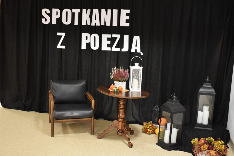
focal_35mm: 40
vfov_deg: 33.0
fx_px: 263
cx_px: 117
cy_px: 78
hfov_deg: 47.9
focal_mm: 27
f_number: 4
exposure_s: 1/60
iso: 4500
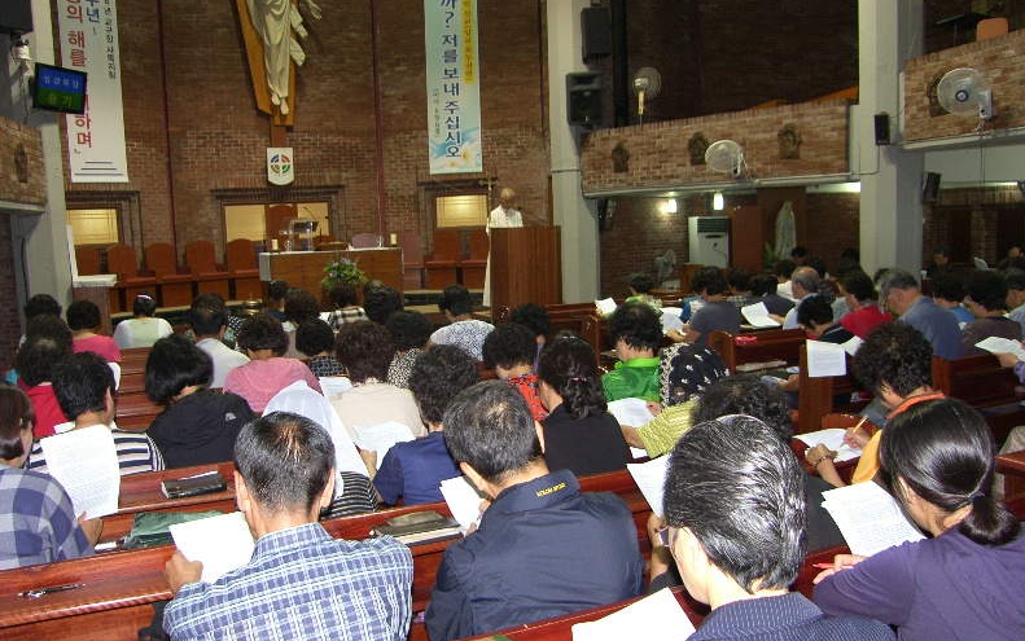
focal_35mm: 30
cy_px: 360
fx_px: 838
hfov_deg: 62.9
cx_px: 508
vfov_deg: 41.8
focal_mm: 7.4
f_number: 2.2
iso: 100
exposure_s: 1/30
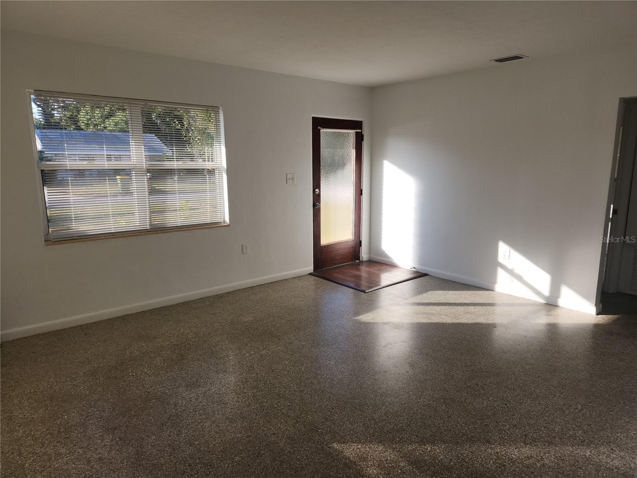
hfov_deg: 73.9
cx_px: 318
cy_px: 239
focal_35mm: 23
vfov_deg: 58.9
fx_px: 423
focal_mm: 5.4
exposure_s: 1/387
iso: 20
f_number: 1.8
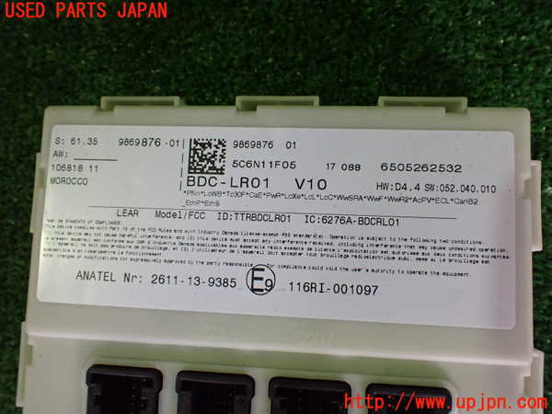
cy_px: 207
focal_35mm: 30
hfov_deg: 60.0
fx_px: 478
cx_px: 276
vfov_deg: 46.8
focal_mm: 5.4
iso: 640
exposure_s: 1/125
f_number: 2.3
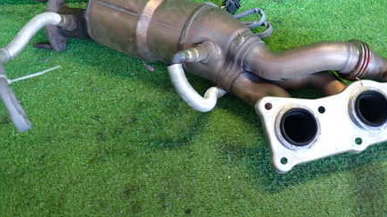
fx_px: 462
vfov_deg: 26.1
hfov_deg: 45.2
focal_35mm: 45
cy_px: 51
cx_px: 233
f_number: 2.3
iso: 320
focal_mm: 5.4
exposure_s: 1/40
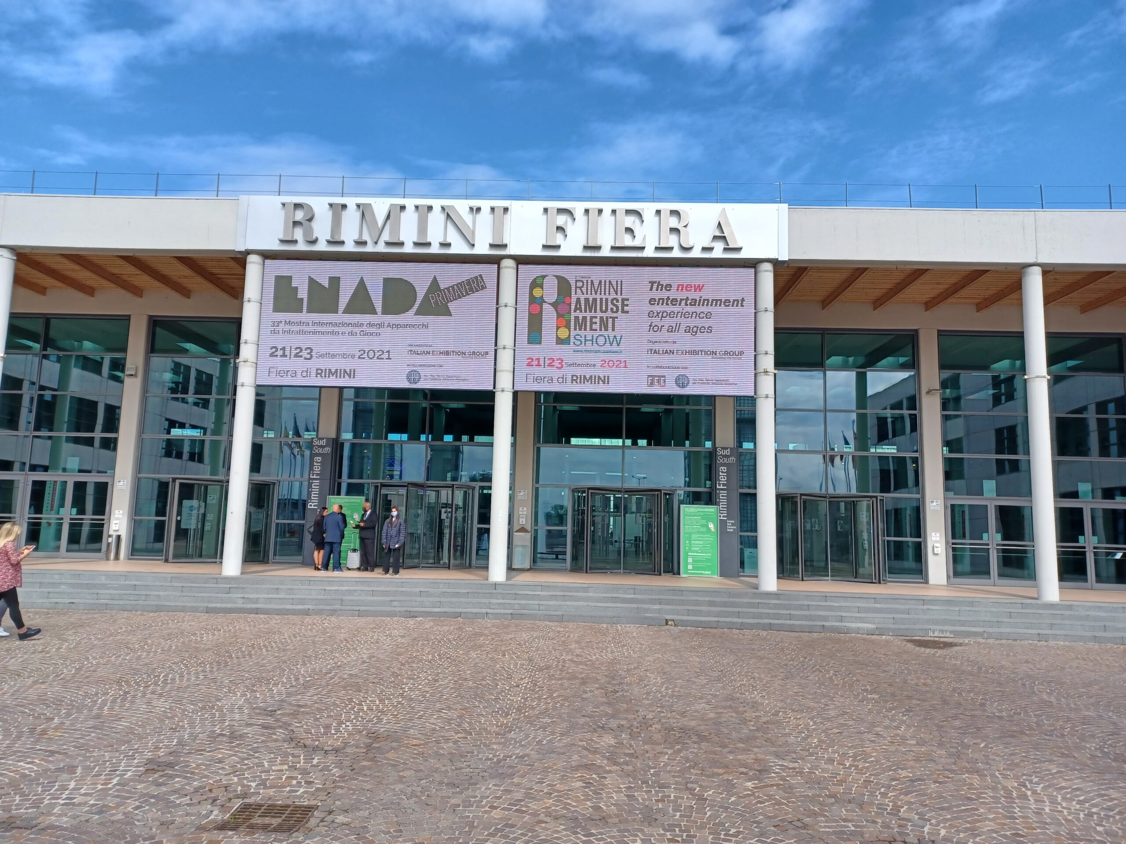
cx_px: 563
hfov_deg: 69.4
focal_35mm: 25
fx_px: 813
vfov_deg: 54.9
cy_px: 422
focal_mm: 4.6
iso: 32
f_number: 1.8
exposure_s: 1/341
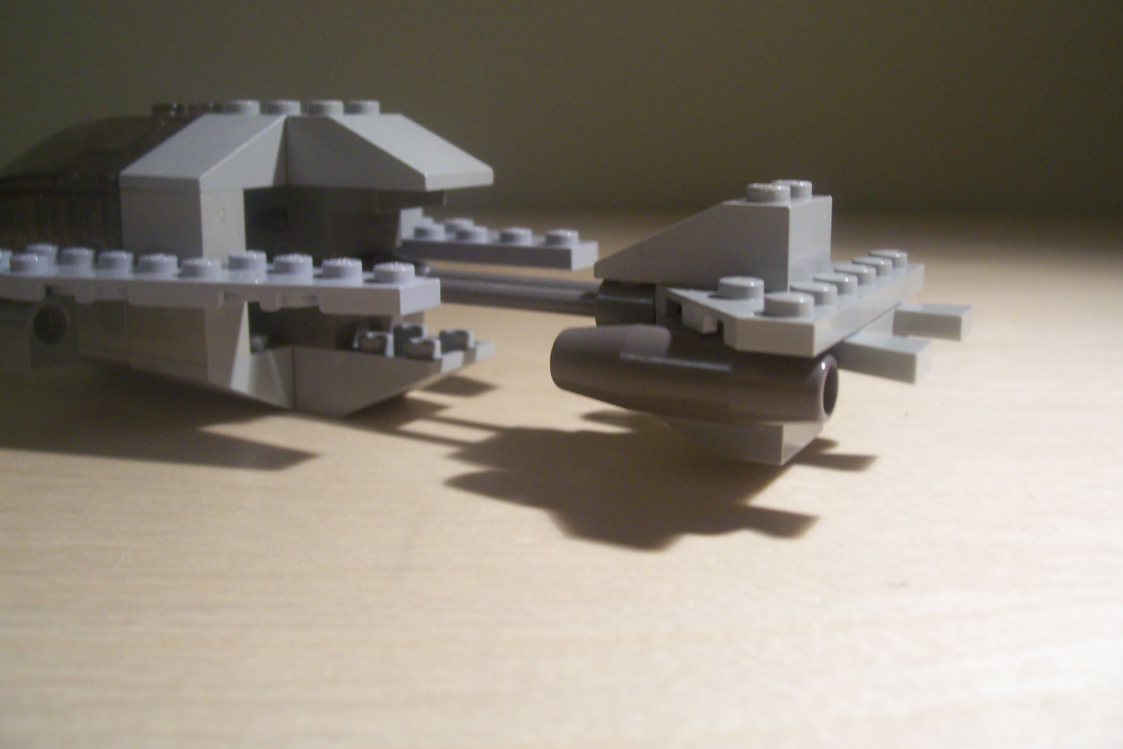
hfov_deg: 53.1
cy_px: 336
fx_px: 1123
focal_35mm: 36
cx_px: 554
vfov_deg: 36.8
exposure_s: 1/15
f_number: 2.7
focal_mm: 5.6
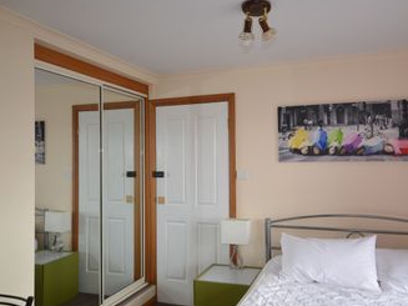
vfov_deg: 48.2
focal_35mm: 29
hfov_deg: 61.4
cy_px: 149
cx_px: 232
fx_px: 342
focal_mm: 14
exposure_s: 1/100
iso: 200
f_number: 5
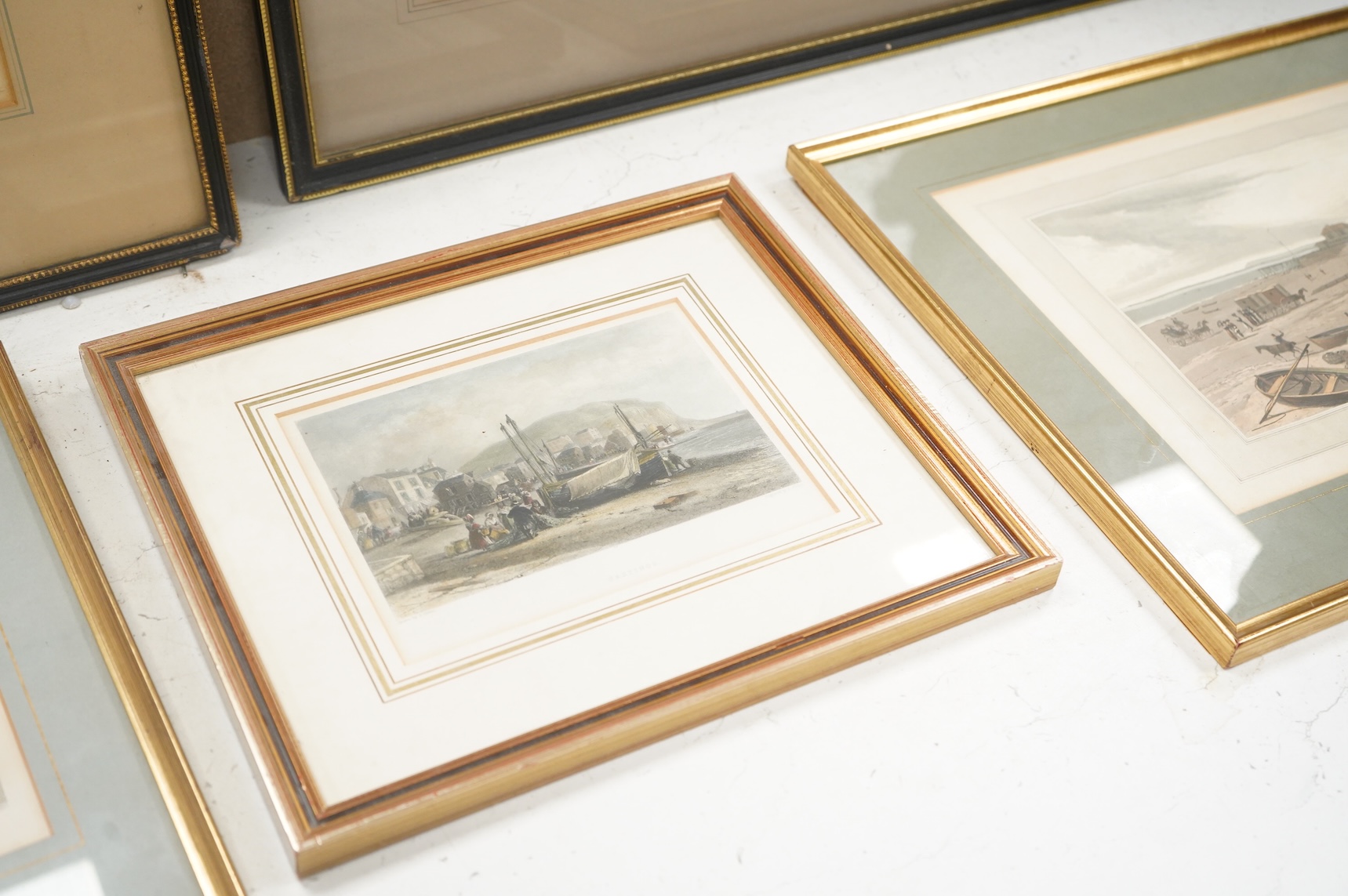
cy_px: 448
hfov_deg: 43.6
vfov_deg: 29.8
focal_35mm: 45
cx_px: 674
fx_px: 1684
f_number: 5
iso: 2500
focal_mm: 45
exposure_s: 1/160
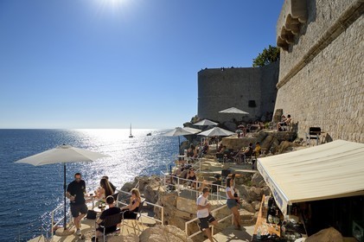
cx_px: 182
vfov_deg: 47.9
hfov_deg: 67.4
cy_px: 121
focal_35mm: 27
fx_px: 273
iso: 200
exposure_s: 1/1250
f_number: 10
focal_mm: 27
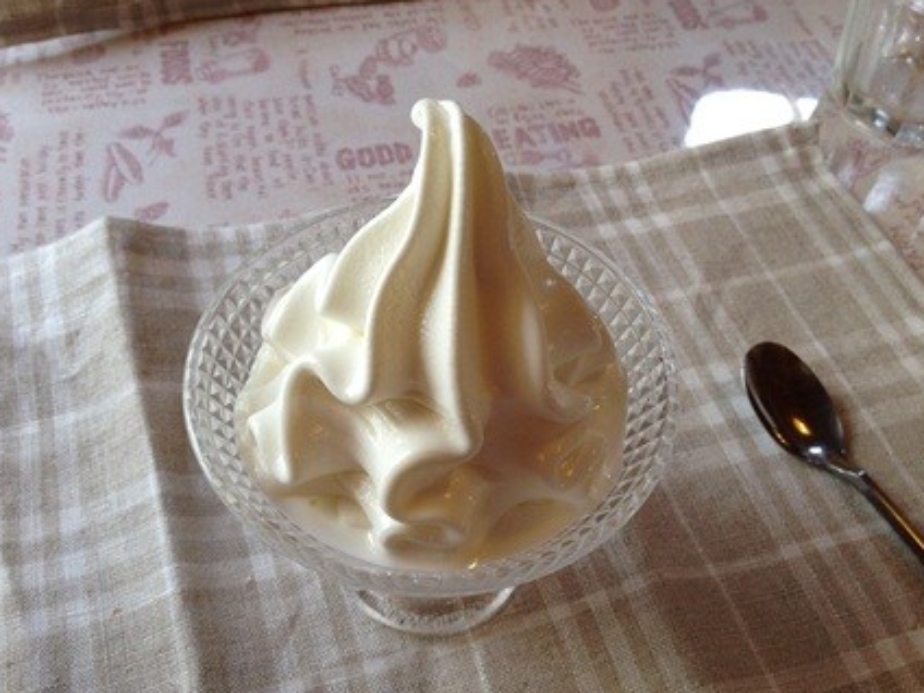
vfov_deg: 38.7
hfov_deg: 50.1
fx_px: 988
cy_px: 362
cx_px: 462
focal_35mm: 37
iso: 80
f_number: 2.4
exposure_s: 1/60
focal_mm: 4.28
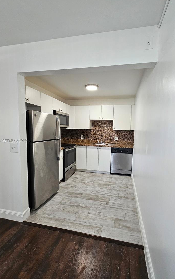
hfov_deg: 74.7
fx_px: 114
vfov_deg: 101.5
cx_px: 95
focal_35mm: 15
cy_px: 141
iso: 200
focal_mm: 2.2
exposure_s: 1/60
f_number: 2.2
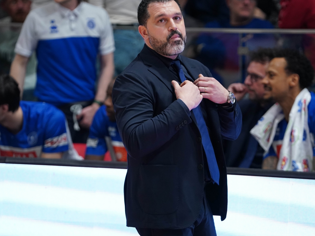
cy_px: 107
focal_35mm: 258
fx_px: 2347
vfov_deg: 5.8
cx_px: 170
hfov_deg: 7.7
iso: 3200
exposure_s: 1/1250
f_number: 3.5
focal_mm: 200
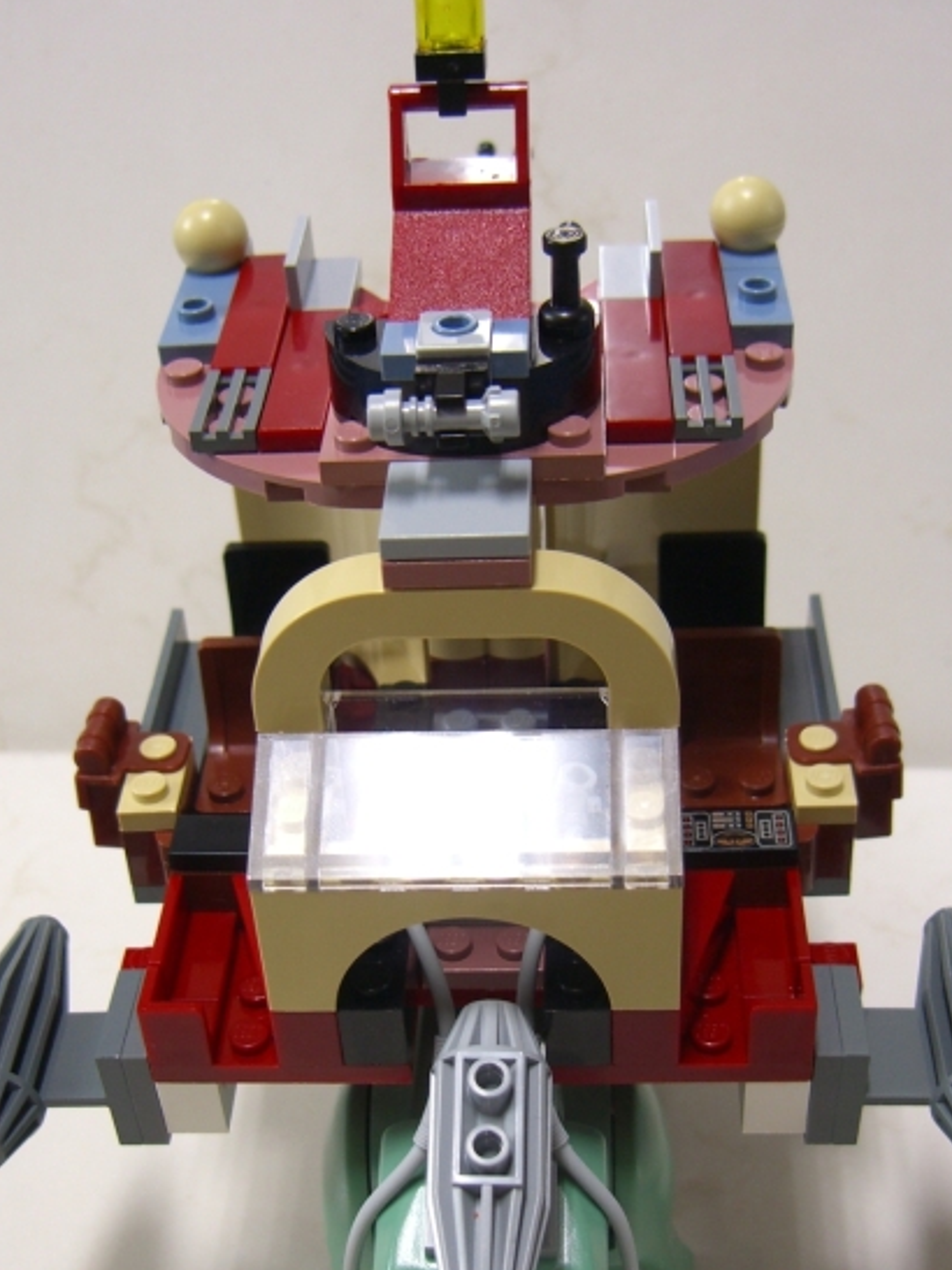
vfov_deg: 38.0
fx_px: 1834
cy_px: 771
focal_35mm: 50
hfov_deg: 29.1
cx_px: 481
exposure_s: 1/8
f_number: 2.8
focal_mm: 7.9
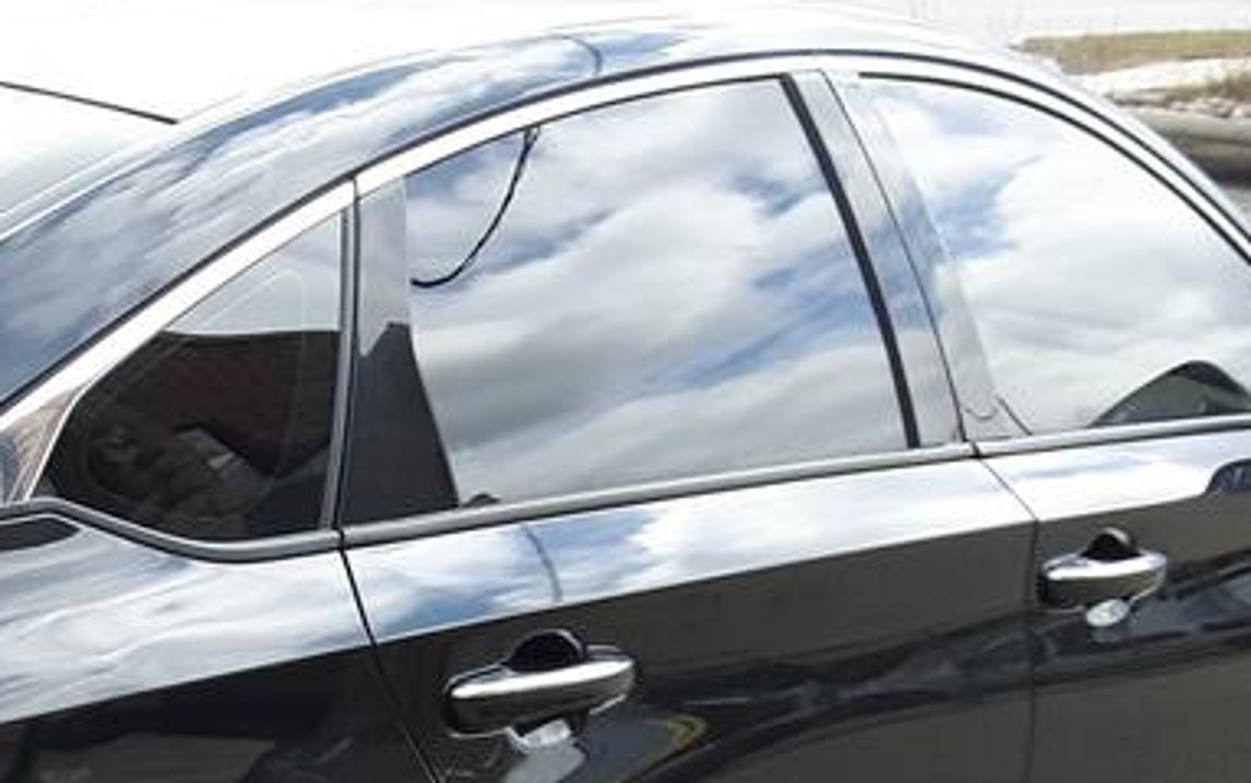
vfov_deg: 11.5
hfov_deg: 18.5
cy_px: 1068
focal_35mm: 110
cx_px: 65
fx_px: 3751
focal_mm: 3.7
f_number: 1.9
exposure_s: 1/281
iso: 40
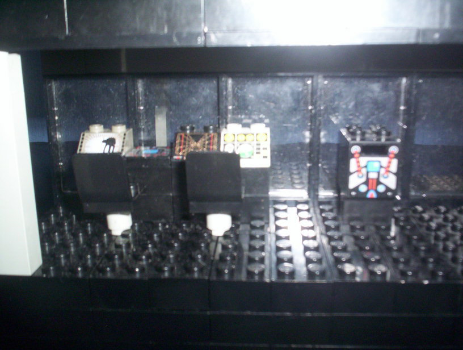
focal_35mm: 38
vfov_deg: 37.9
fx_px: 509
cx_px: 232
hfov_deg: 48.9
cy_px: 175
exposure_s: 1/60
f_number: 4.5
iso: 140
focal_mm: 4.99
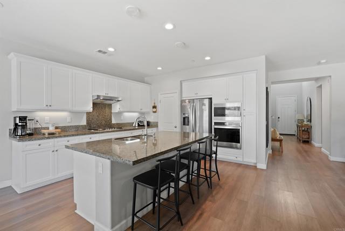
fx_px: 153
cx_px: 172
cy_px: 116
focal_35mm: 16
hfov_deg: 96.7
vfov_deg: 73.8
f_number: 4.5
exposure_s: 1/15
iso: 640
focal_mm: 16
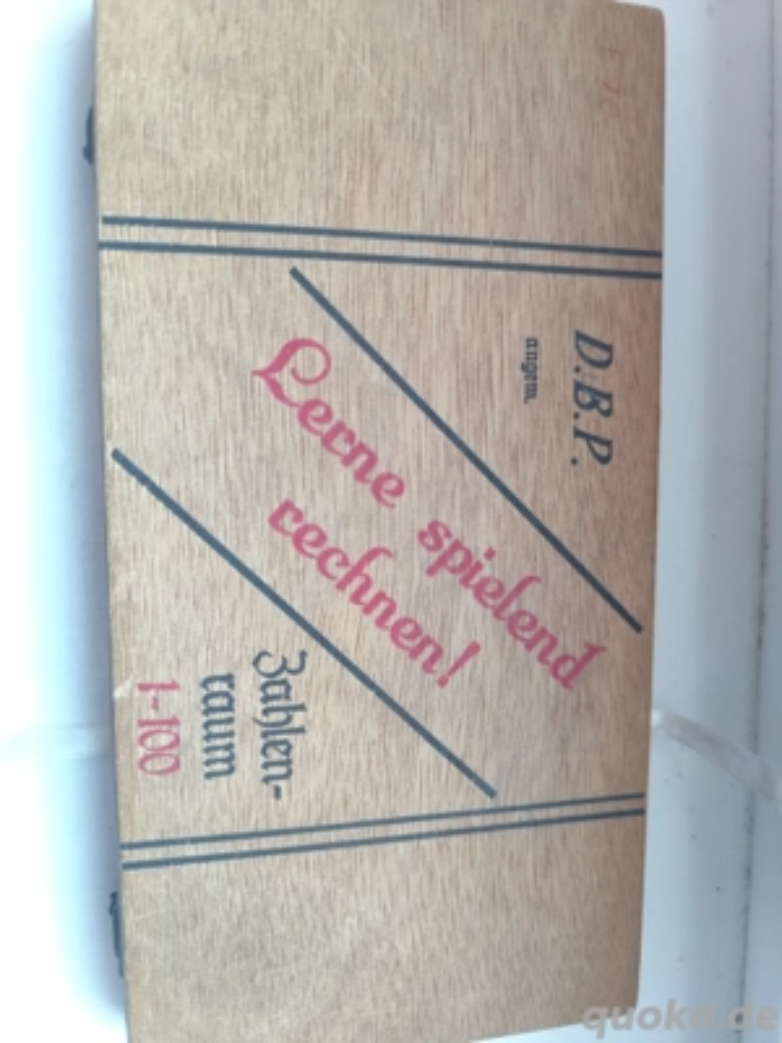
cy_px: 522
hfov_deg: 58.9
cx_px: 391
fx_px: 693
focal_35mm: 23
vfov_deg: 73.9
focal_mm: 6.19
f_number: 1.65
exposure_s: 1/25
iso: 1600
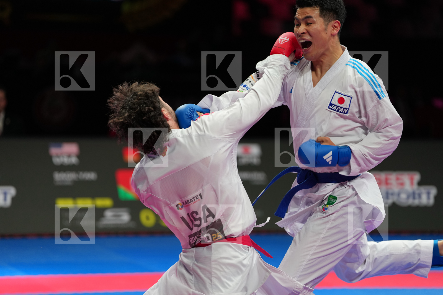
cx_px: 222
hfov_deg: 12.5
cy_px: 148
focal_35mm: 165
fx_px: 2030
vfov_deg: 8.3
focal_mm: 165
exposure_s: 1/1000
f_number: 2.8
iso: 640
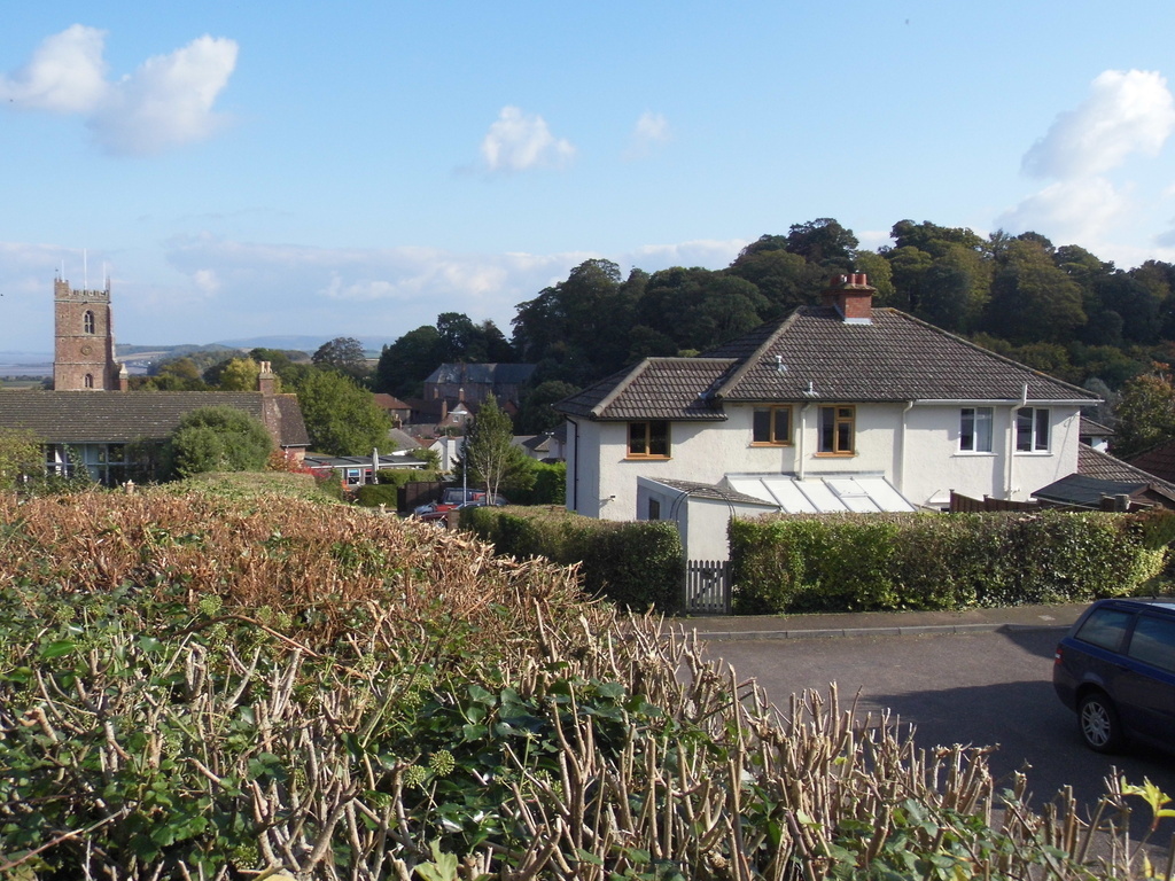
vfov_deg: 42.9
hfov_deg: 55.4
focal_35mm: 33
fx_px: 1120
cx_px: 588
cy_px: 440
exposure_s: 1/200
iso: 100
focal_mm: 5.8
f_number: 8.2
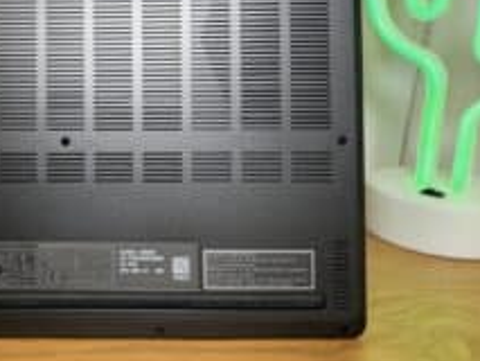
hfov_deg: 40.2
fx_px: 610
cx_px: 63
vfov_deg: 32.6
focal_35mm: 44
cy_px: 114
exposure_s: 1/100
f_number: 1.78
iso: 125
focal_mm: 6.76
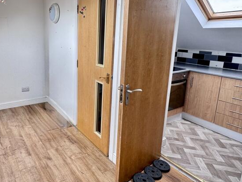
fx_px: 182
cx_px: 71
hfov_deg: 64.5
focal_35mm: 26
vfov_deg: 52.8
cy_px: 73
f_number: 2.2
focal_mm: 2.22
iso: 125
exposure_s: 1/99
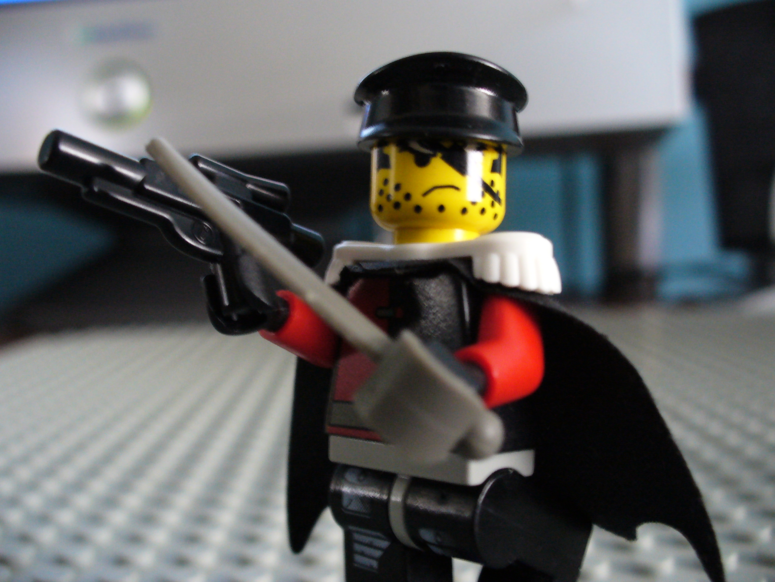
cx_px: 388
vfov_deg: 38.7
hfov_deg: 50.1
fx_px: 828
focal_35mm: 37
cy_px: 291
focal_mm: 6.1
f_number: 2.8
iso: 200
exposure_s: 1/8
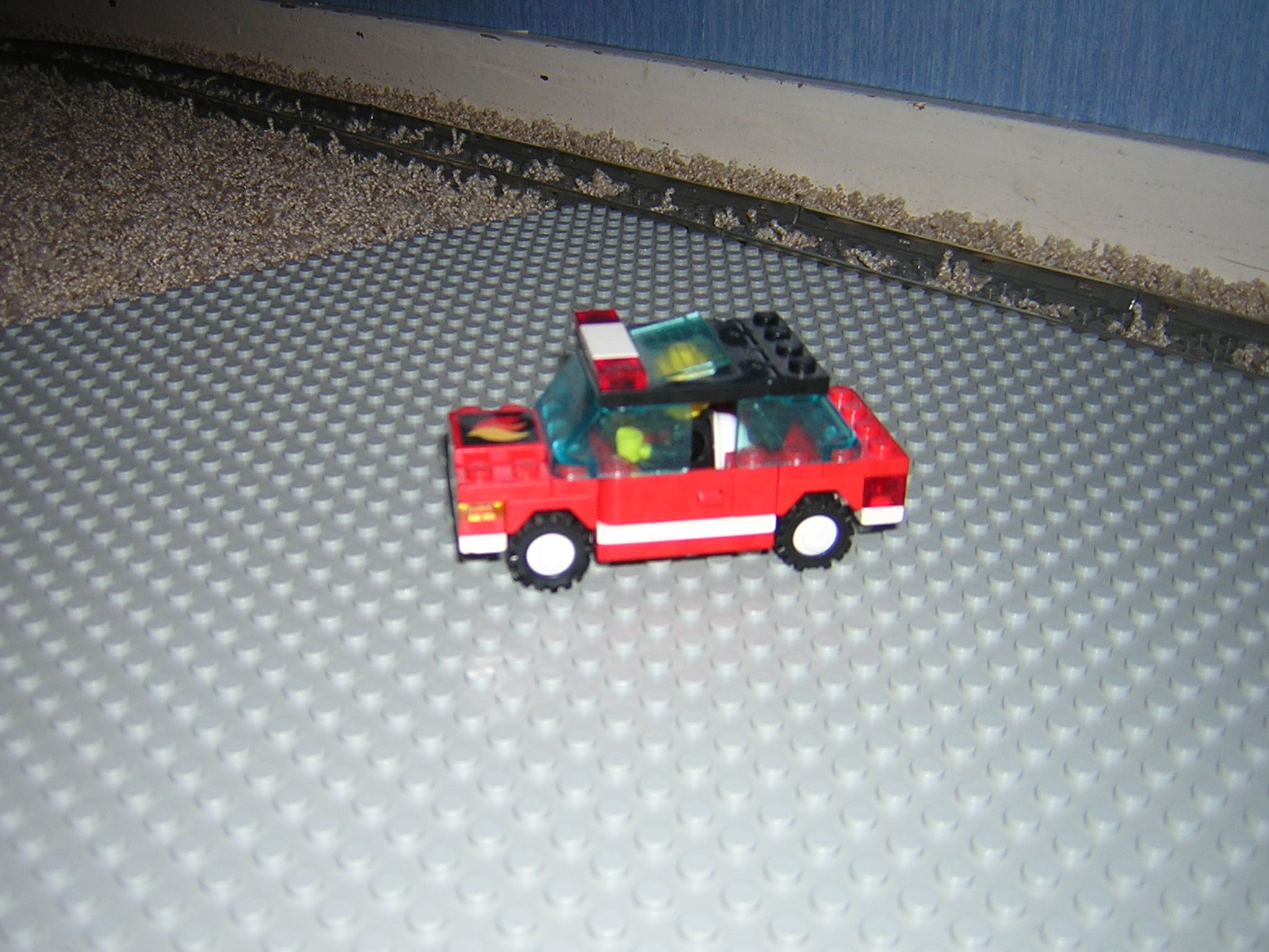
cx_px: 620
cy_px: 466
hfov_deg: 50.1
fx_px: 1357
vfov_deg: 38.7
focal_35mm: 37
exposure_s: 1/60.1
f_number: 2.6
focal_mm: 4.7
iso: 100
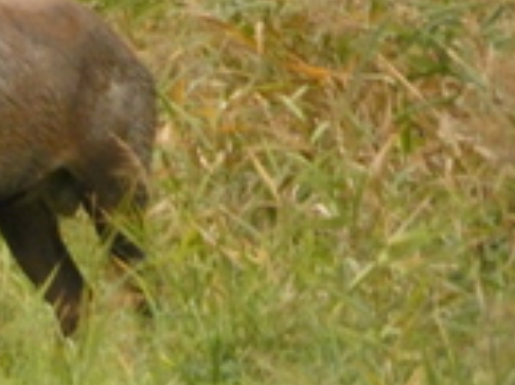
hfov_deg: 0.6
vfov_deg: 0.4
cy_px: -97
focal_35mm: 3411
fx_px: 50672
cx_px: -57
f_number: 5.9
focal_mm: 215
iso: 1600
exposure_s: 1/800
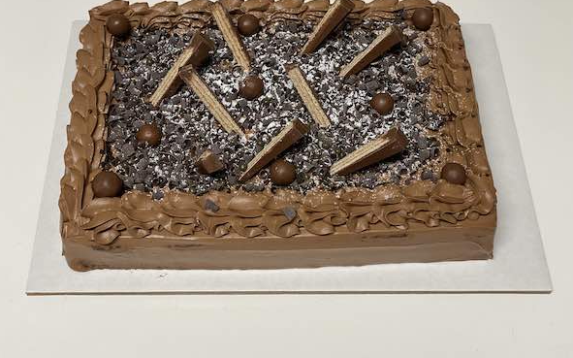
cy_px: 150
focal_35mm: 56
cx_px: 288
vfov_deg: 23.1
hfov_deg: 36.3
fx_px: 874
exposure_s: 1/60
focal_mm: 6
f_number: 2
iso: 100
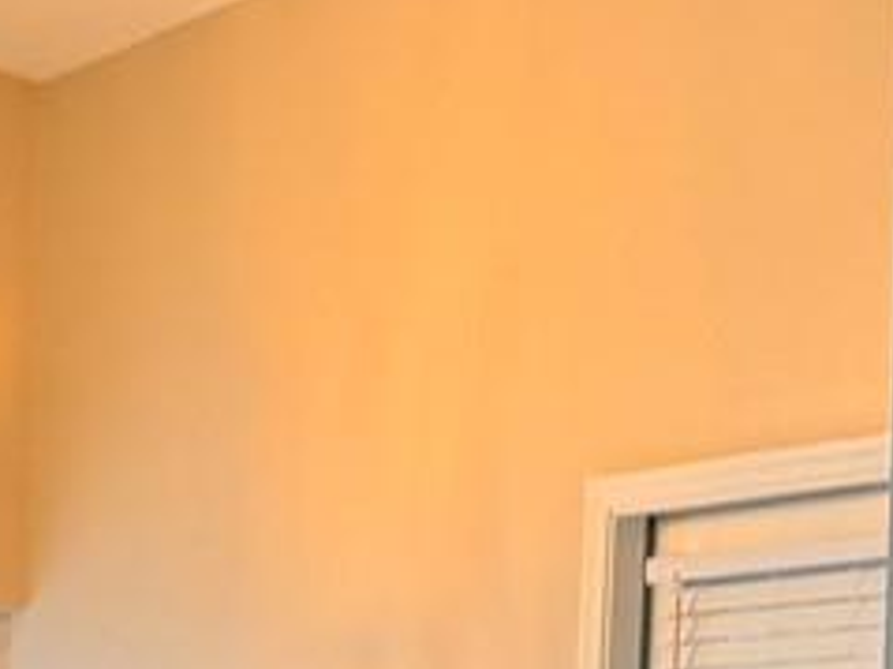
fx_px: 4151
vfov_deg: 8.8
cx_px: -736
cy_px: 1245
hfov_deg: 11.4
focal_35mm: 161
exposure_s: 1/60
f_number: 1.78
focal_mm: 6.76
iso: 200
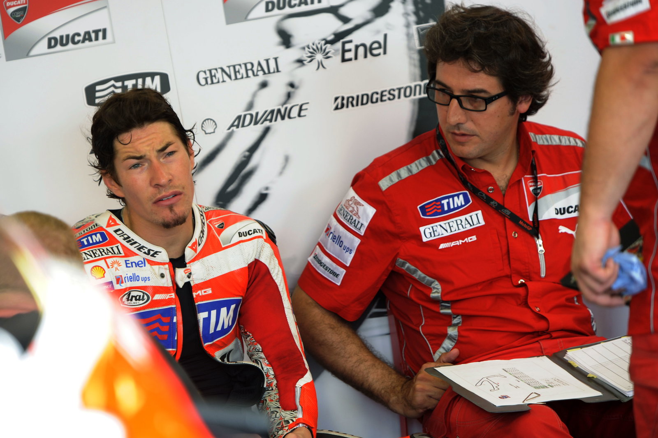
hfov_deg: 8.6
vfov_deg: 5.7
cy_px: 219
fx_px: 4384
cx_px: 329
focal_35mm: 240
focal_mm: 240
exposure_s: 1/80
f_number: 4
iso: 640
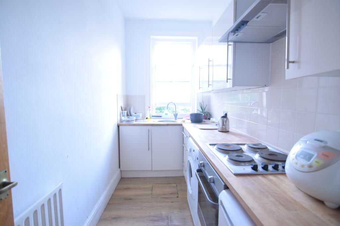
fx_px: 156
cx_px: 170
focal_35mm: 16
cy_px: 113
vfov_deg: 72.1
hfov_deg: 95.0
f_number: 2.8
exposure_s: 1/10
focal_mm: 11
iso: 200
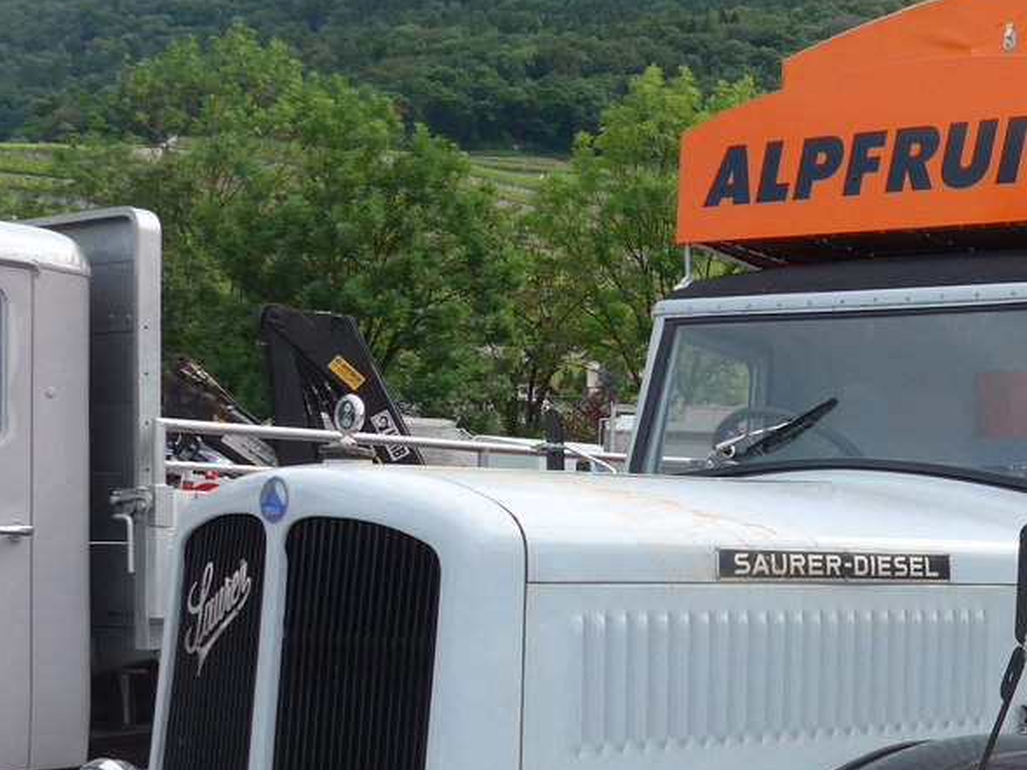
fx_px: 1750
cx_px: 930
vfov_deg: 24.4
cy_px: 627
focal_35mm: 59
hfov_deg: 31.2
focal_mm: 6
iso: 80
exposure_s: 1/640
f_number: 2.8
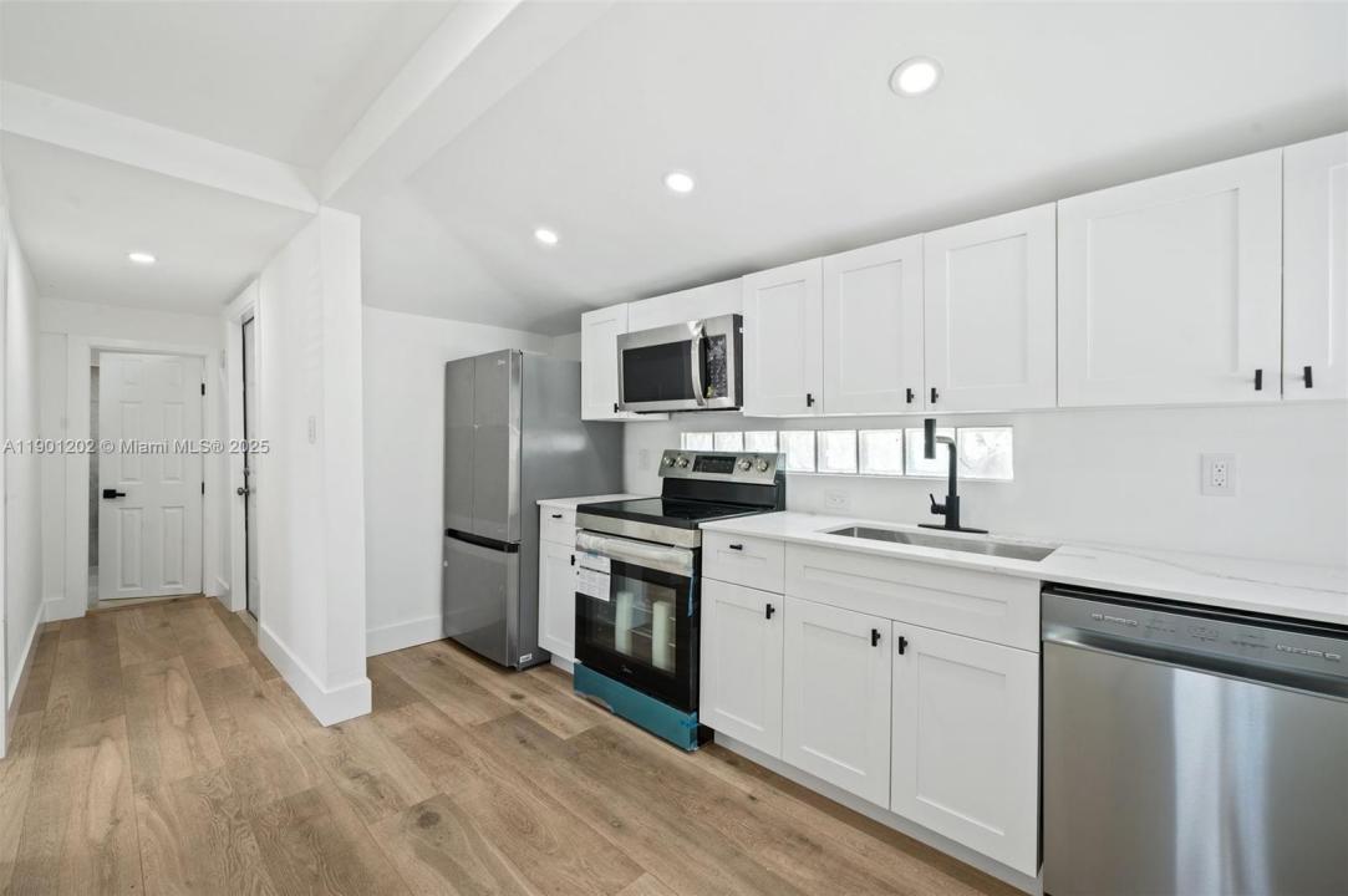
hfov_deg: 104.3
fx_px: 524
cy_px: 448
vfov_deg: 81.1
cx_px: 674
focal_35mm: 14
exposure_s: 1/5
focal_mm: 14
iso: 200
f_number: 8
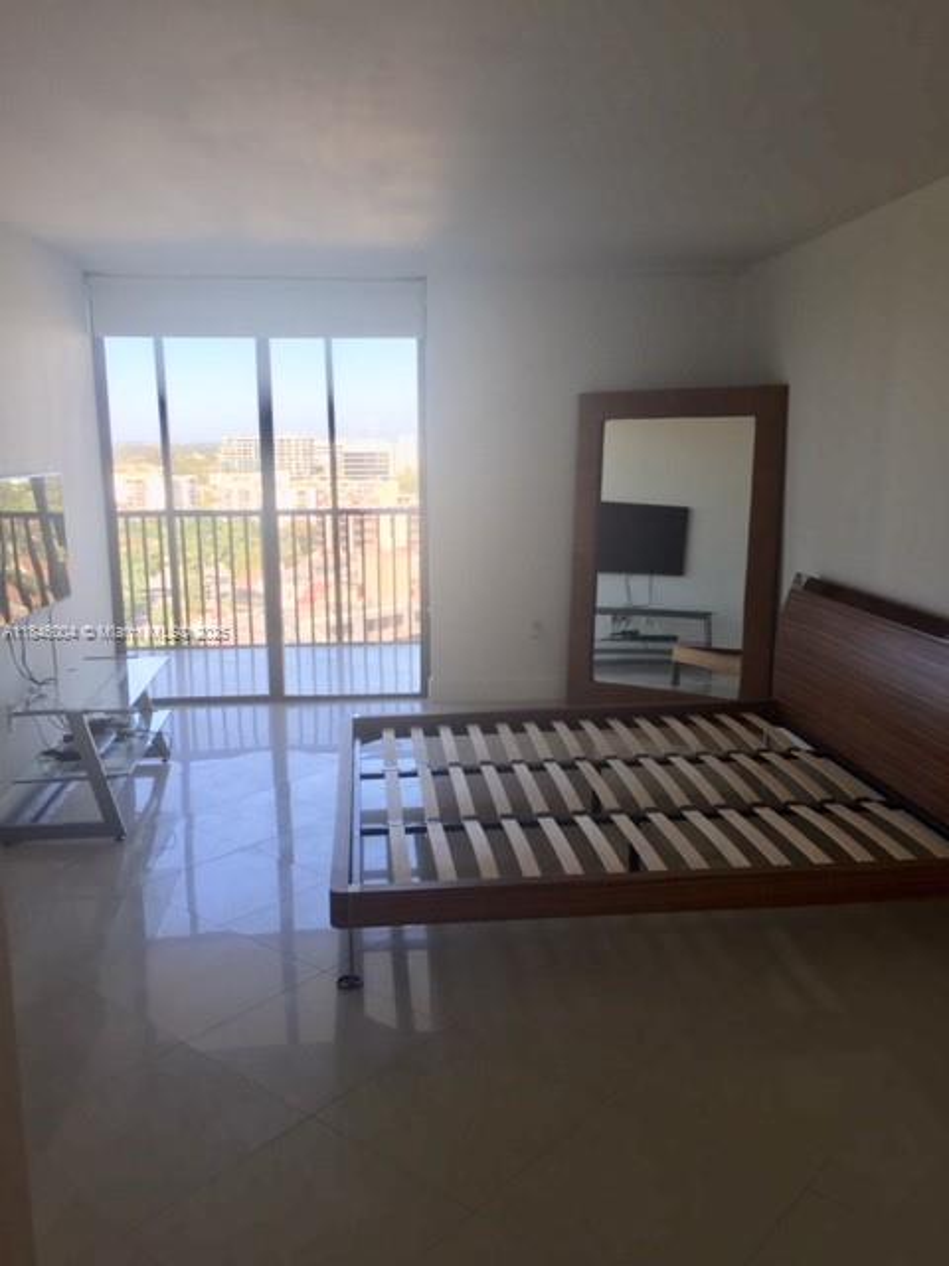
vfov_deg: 61.7
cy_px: 633
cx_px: 474
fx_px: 1060
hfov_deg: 48.2
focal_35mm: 29
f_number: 2.2
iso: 32
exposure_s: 1/338
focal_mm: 4.15
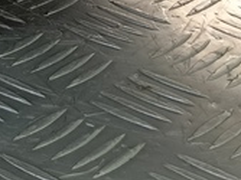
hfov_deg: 12.9
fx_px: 981
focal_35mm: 141
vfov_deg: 8.8
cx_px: -175
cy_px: -341
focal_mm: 4.11
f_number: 1.6
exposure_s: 1/100
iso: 121
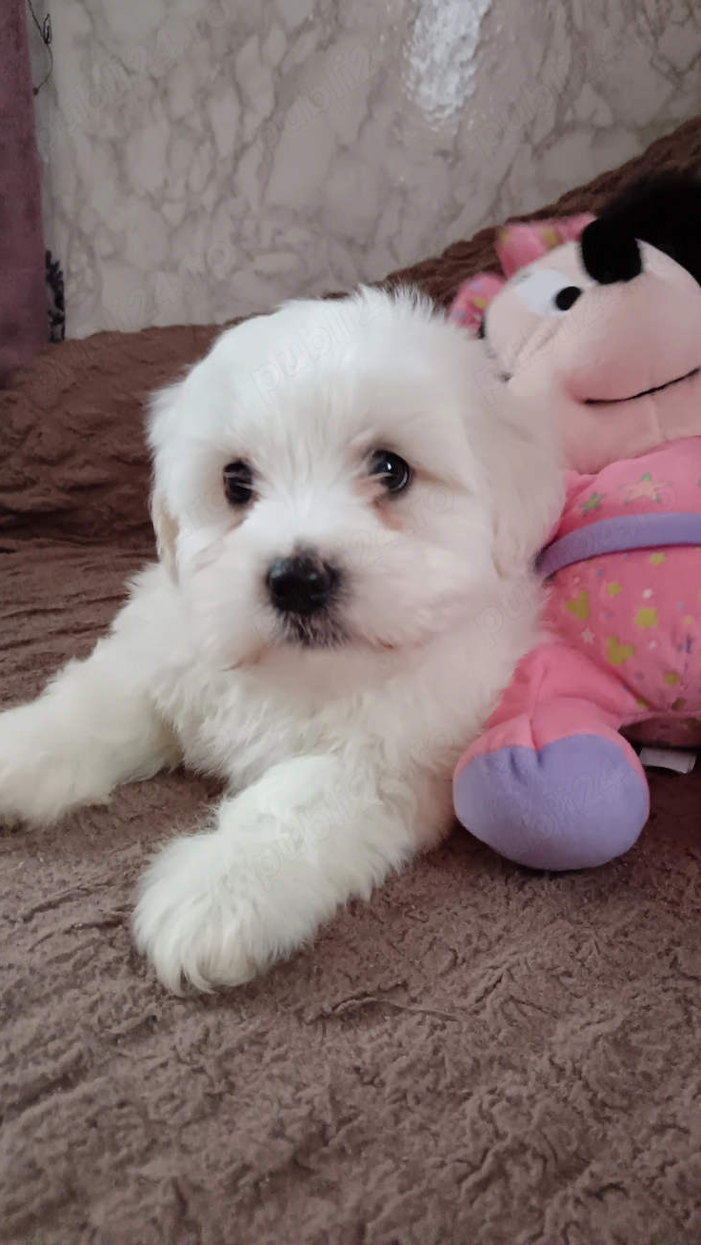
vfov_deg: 64.3
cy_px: 612
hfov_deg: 38.5
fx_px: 991
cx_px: 463
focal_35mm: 30
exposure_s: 1/20
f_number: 1.9
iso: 5056
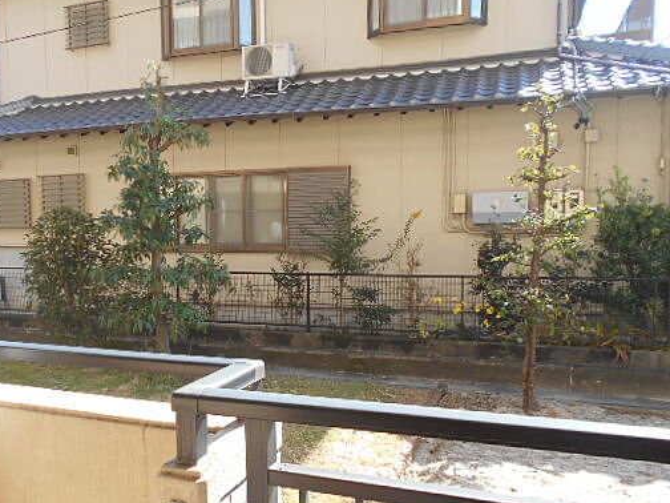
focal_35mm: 33
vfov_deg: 42.9
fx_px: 639
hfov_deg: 54.9
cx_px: 267
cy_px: 282
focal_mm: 4.6
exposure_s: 1/200
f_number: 3.2
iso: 80
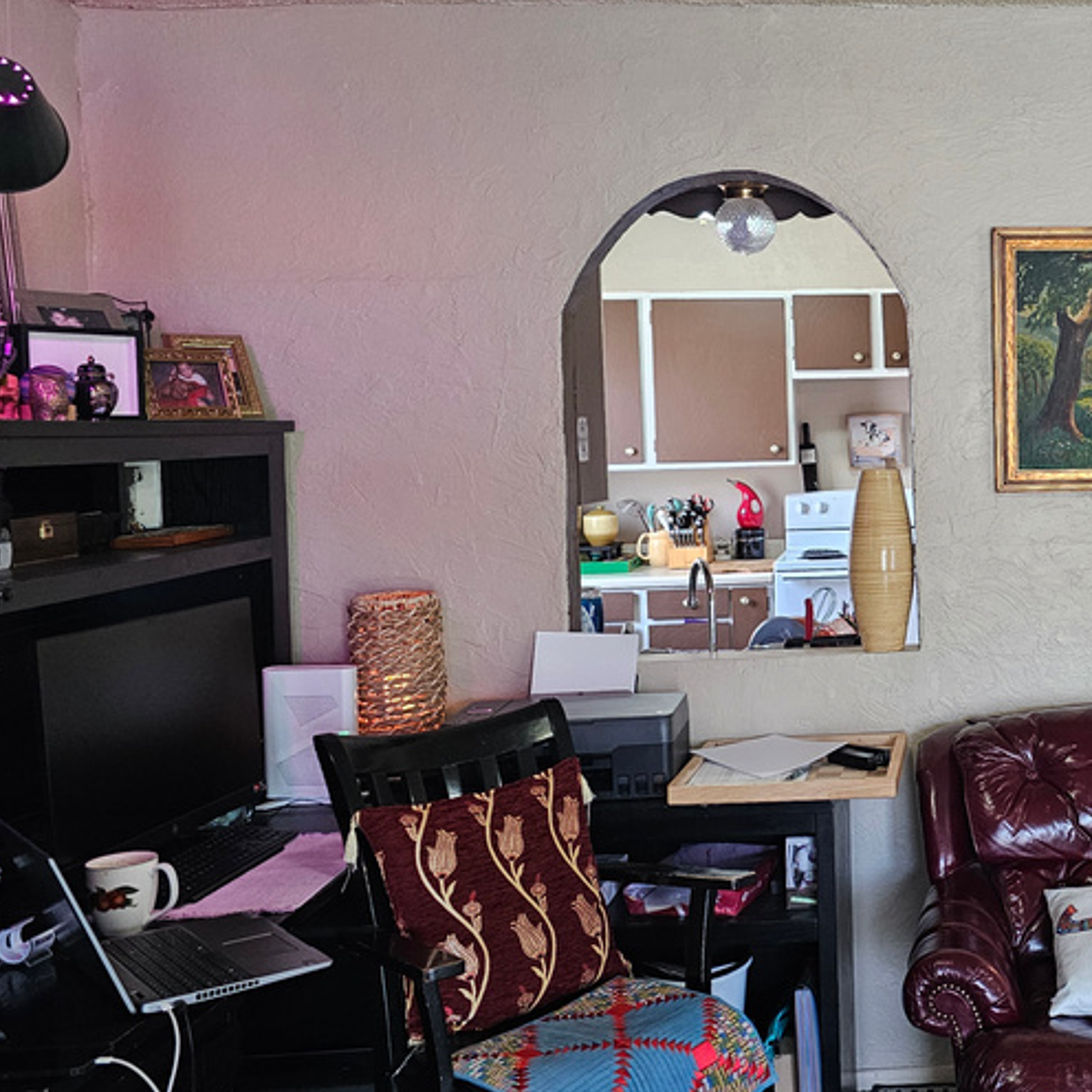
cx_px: 1026
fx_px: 1499
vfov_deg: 39.9
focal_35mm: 42
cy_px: 467
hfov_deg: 36.9
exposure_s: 1/120
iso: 400
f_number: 1.7
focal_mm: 6.3
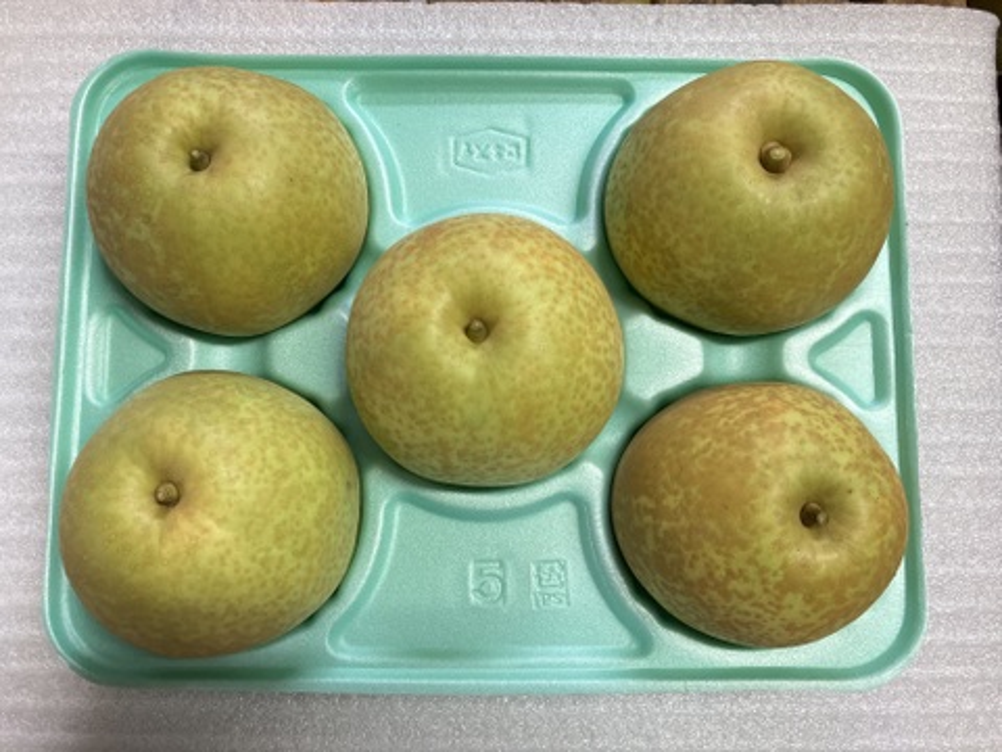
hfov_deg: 63.4
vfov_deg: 49.7
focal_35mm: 28
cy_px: 376
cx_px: 501
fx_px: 810
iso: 250
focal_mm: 3.99
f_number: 1.8
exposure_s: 1/60
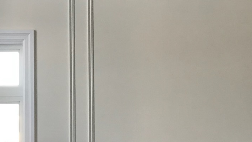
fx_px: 588
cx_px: 191
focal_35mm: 88
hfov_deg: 23.9
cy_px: 148
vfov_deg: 13.5
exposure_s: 1/30
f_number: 1.8
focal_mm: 3.99
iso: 25
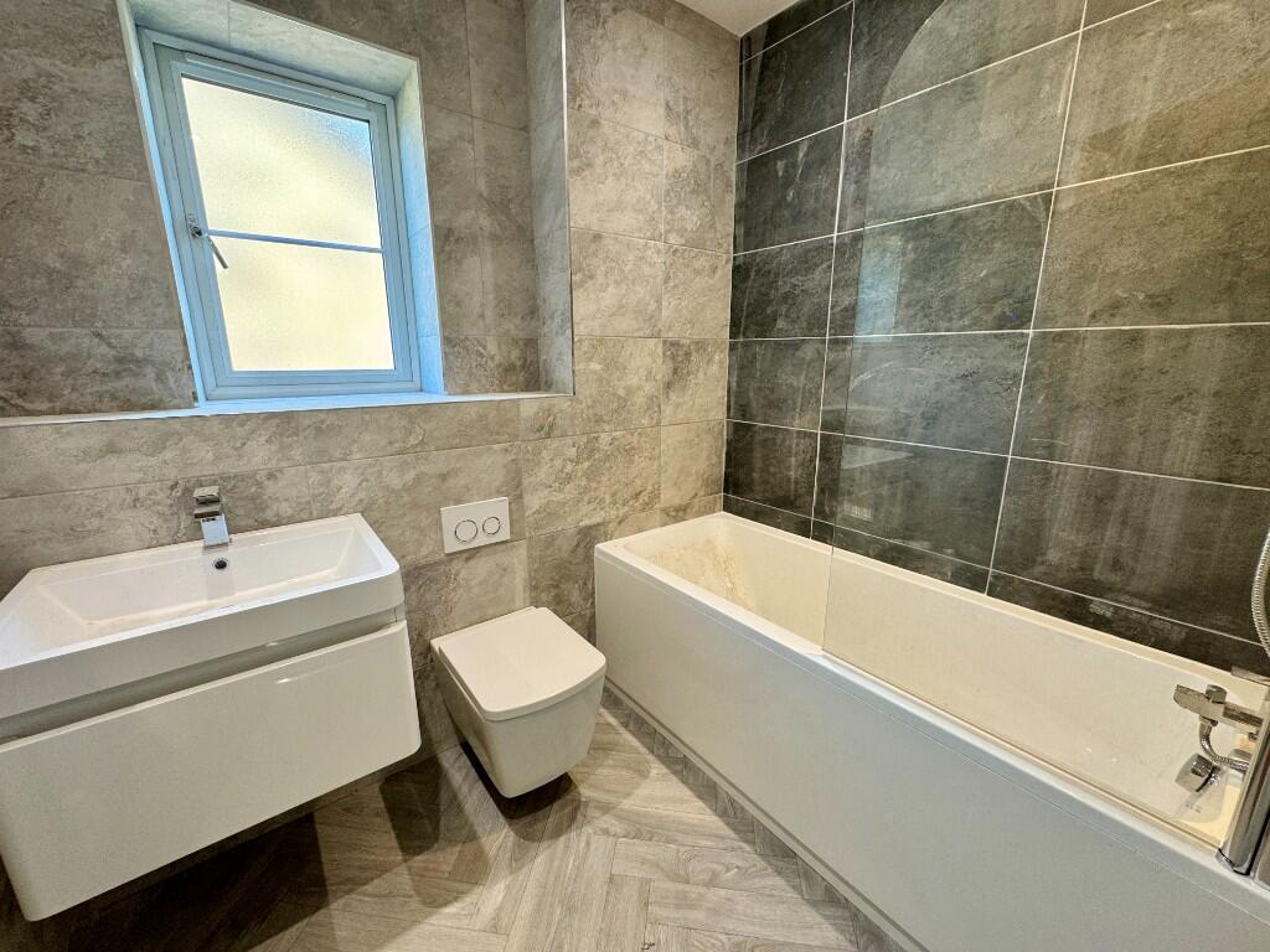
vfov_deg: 85.7
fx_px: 514
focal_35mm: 14
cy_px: 476
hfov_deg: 102.1
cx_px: 635
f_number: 2.2
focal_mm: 2.22
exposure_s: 1/100
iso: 125
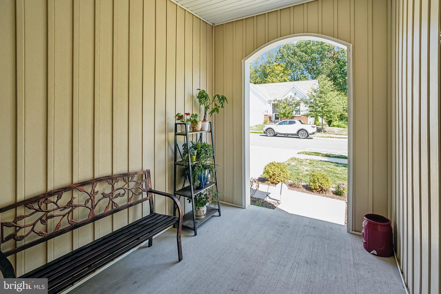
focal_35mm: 16
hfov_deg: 96.7
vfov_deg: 73.7
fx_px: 196
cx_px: 220
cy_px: 147
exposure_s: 1/100
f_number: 4.5
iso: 100
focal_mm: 16
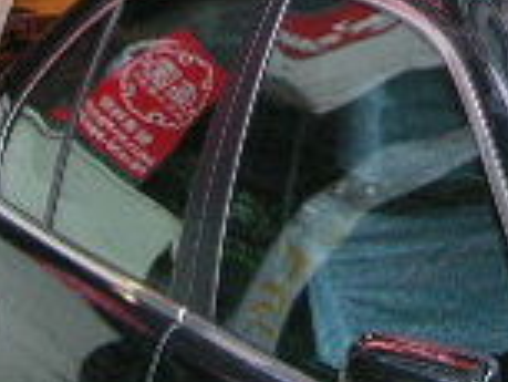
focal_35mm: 157
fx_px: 2306
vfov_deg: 8.9
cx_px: 455
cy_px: -407
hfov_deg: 12.5
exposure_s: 1/45
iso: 100
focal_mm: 6.1
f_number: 2.8
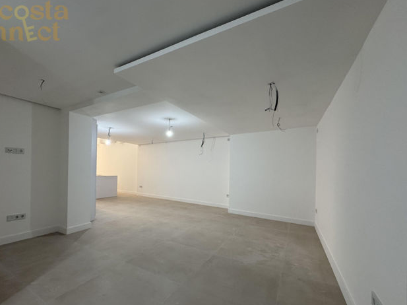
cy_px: 170
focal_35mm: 16
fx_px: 188
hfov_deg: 94.3
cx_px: 186
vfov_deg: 77.7
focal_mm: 2.22
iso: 320
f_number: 2.2
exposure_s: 1/100
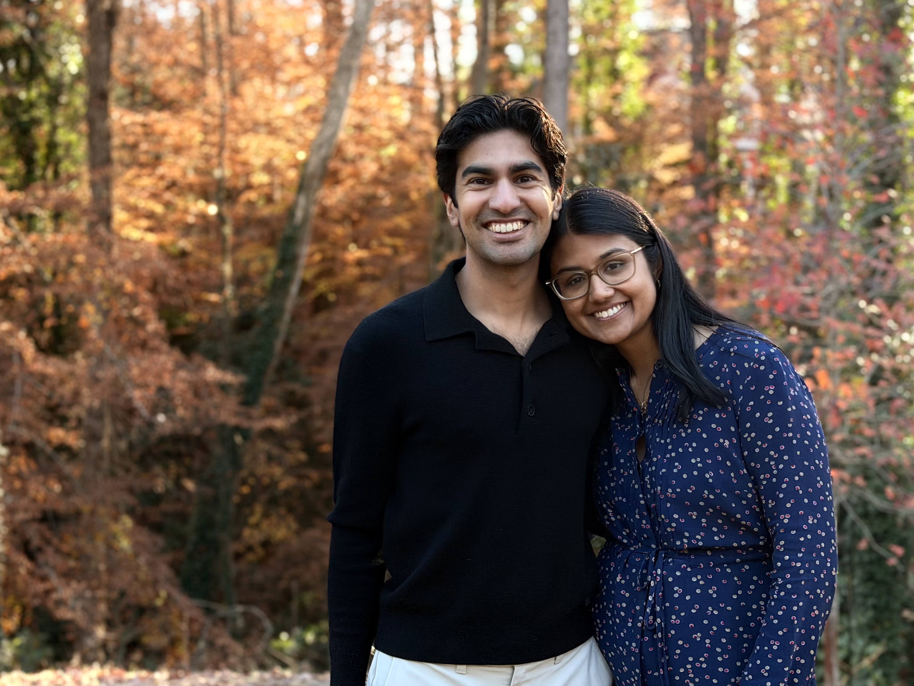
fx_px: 1663
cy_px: 378
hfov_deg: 30.7
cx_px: 522
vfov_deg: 23.3
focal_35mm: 63
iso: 80
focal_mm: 6.76
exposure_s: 1/184
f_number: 1.78
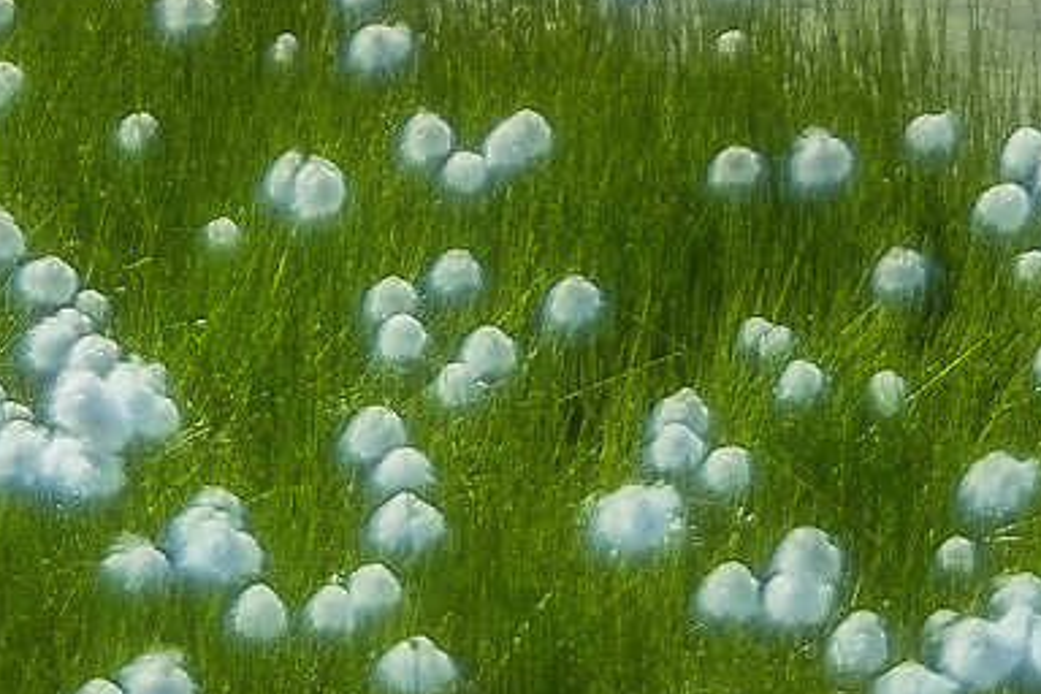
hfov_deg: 10.0
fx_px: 5956
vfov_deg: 6.1
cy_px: -1402
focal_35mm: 206
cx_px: 274
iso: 250
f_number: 2.8
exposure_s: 1/3200
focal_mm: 22
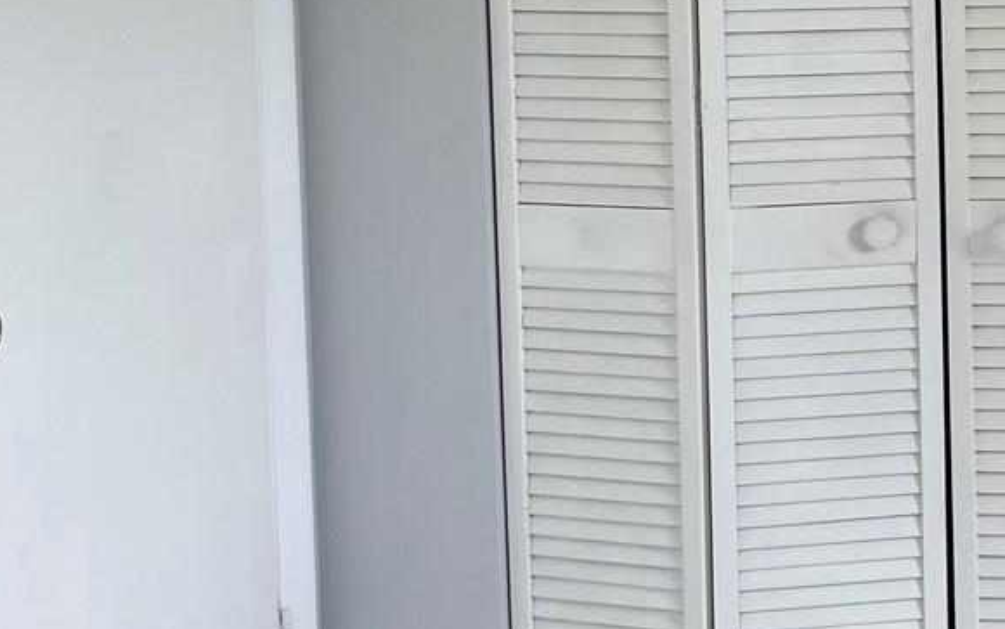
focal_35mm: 76
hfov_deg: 23.8
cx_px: 1312
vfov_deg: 16.7
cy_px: -26
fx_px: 2082
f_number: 1.6
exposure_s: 1/121
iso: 32
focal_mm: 4.2
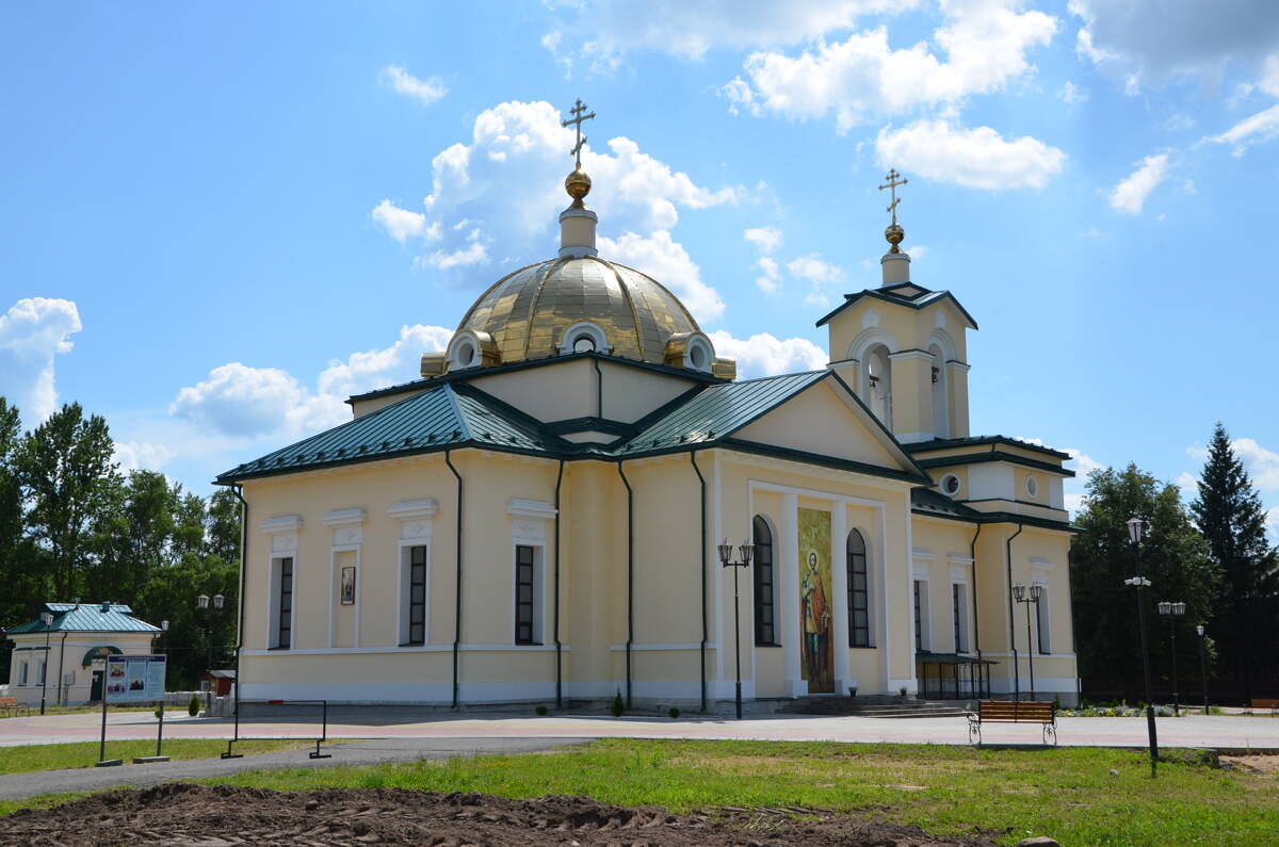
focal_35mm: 42
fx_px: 1489
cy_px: 424
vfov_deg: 31.8
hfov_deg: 46.5
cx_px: 640
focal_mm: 28
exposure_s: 1/320
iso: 100
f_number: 9
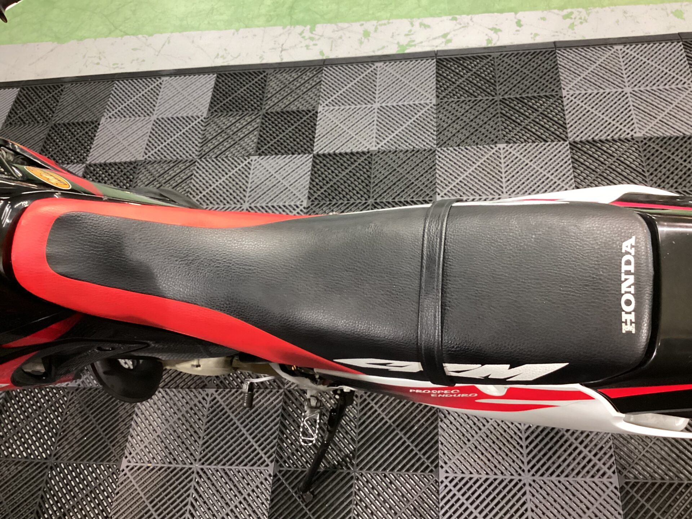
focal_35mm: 31
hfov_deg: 58.4
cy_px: 260
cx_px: 346
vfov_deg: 45.4
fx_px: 620
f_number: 2.4
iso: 250
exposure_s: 1/40
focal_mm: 3.3
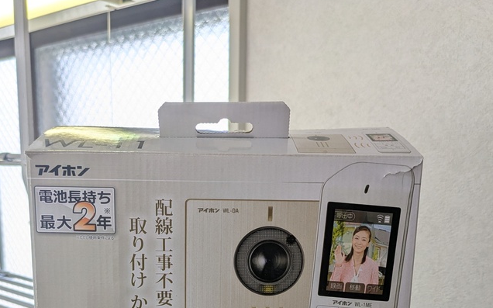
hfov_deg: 49.2
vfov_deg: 30.6
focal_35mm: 40
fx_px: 537
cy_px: 277
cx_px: 222
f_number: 1.89
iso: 33
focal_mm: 5.43
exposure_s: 1/129
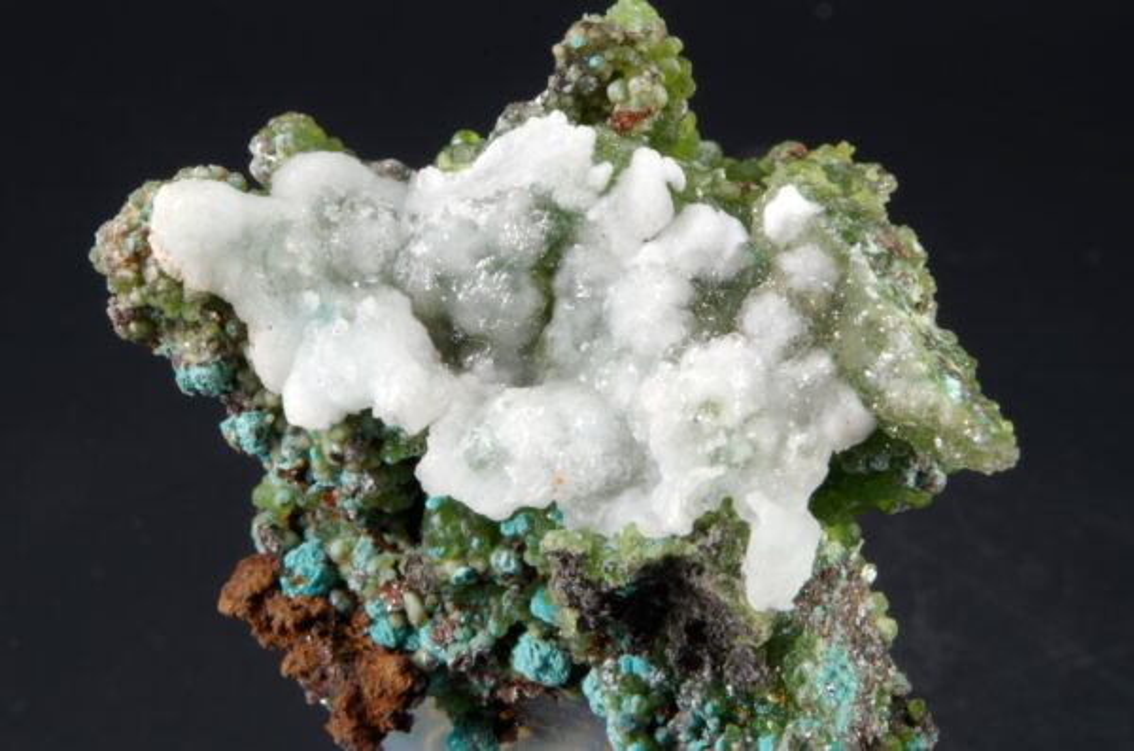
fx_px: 2263
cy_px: 376
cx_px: 567
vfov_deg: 18.8
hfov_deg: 28.1
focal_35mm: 72
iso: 100
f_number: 7.1
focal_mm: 47.5
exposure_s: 1/1.25
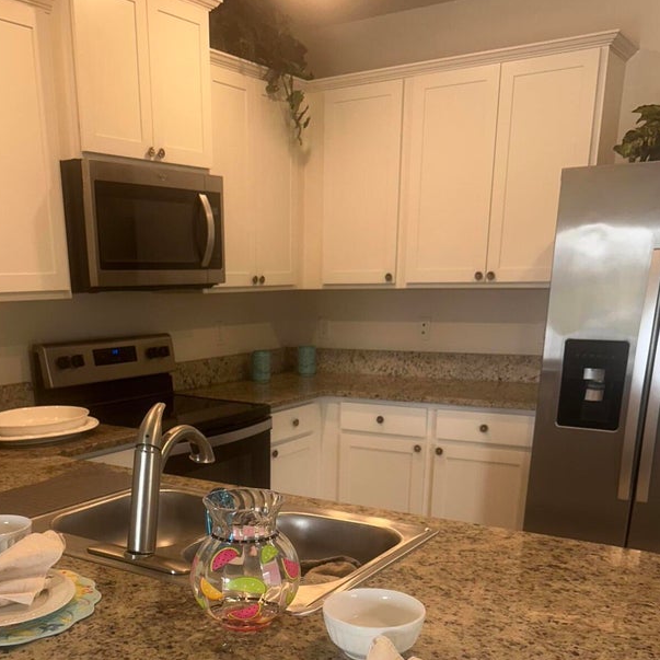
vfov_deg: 43.2
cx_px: 264
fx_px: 777
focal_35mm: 36
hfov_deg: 45.8
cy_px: 557
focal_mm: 6.86
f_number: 1.78
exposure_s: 1/120
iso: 125
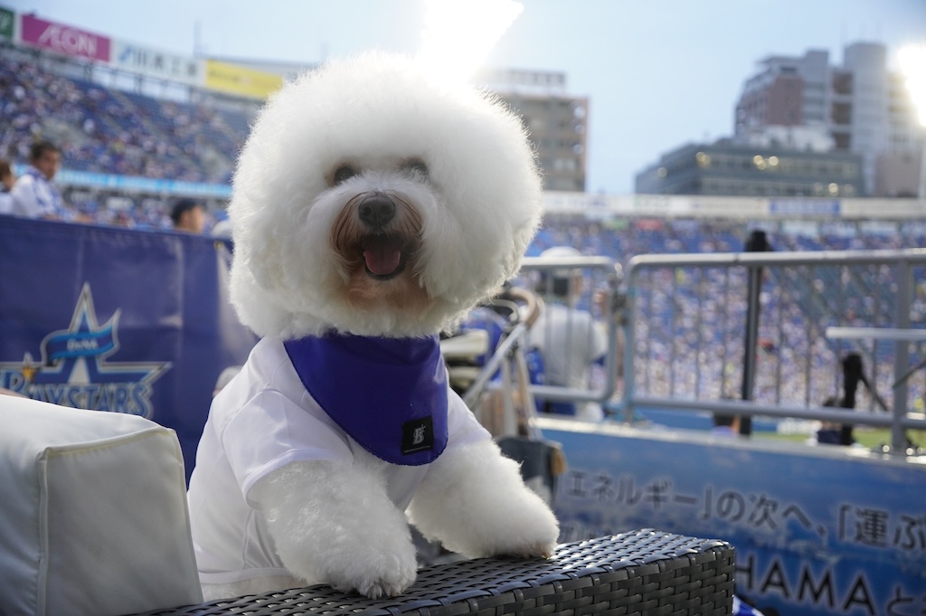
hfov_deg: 41.1
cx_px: 463
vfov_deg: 28.0
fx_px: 1234
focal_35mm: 48
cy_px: 308
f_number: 4
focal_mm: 32
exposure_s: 1/200
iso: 1000
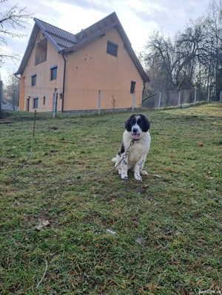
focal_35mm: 25
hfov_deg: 54.9
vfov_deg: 69.4
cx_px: 111
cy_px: 148
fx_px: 214
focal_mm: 4.65
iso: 32
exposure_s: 1/375
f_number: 1.8
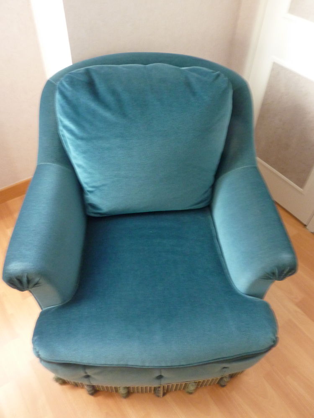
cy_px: 209
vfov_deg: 69.4
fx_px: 302
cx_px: 157
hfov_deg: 54.9
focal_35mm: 25
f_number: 3.3
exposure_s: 1/25
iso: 400
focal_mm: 4.1
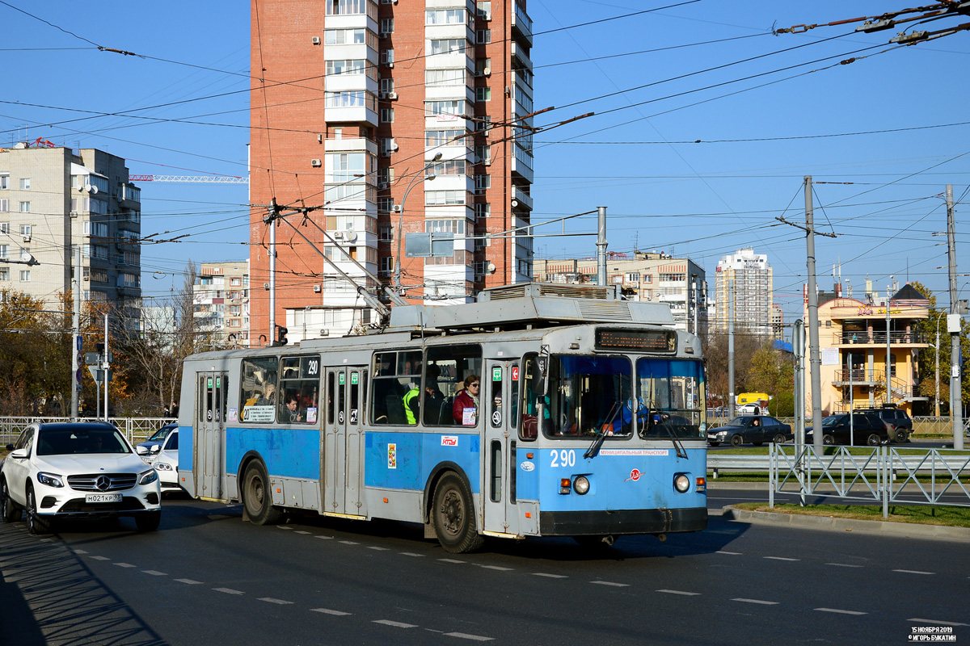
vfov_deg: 23.8
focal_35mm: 57
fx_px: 1536
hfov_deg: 35.1
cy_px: 323
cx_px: 485
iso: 200
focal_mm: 38
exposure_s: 1/1000
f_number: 6.3
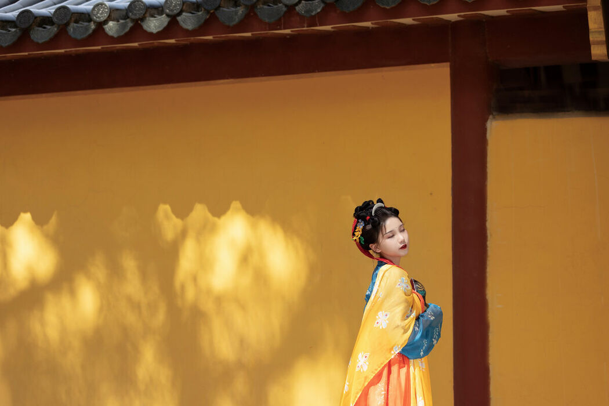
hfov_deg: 29.2
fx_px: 1167
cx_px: 304
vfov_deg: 19.7
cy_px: 203
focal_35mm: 69
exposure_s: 1/1250
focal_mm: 70
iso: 200
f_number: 2.8
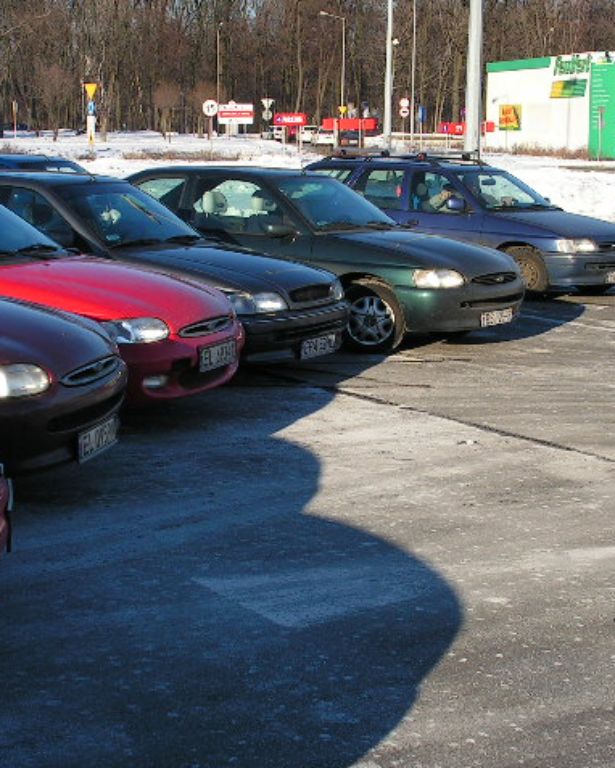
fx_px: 1637
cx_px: 290
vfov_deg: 26.4
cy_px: 385
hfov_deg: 21.3
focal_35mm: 72
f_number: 4.8
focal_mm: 9.2
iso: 64
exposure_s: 1/400
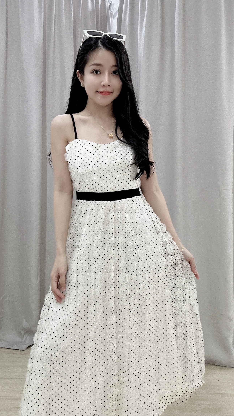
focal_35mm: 26
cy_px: 206
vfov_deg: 71.9
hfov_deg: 44.3
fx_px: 287
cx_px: 102
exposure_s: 1/50
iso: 100
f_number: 1.9
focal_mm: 2.69
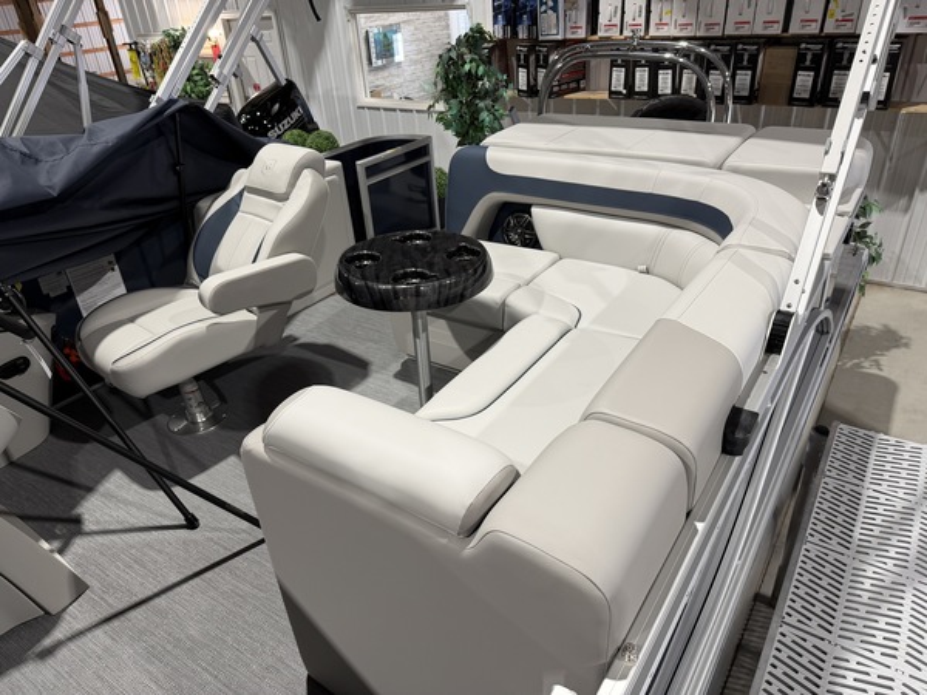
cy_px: 348
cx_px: 464
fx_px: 643
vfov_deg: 56.8
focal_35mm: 24
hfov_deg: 71.6
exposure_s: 1/60
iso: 125
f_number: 1.78
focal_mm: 6.76
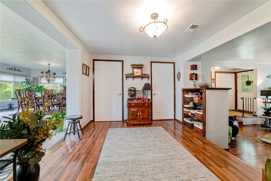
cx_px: 136
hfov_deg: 104.3
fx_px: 105
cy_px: 90
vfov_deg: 81.2
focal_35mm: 14
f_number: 13
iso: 64
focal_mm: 14
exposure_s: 1
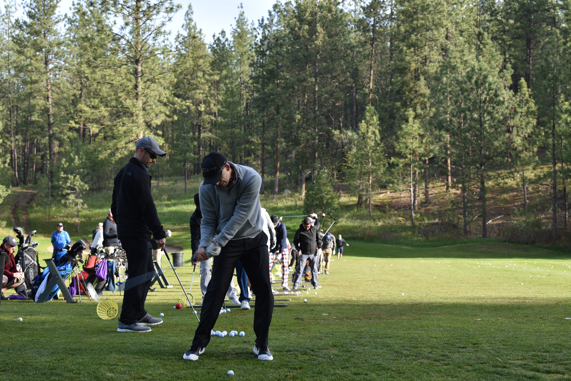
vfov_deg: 19.5
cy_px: 190
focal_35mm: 70
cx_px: 286
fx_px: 1111
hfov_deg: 28.8
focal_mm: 70
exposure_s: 1/400
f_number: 7.1
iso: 500
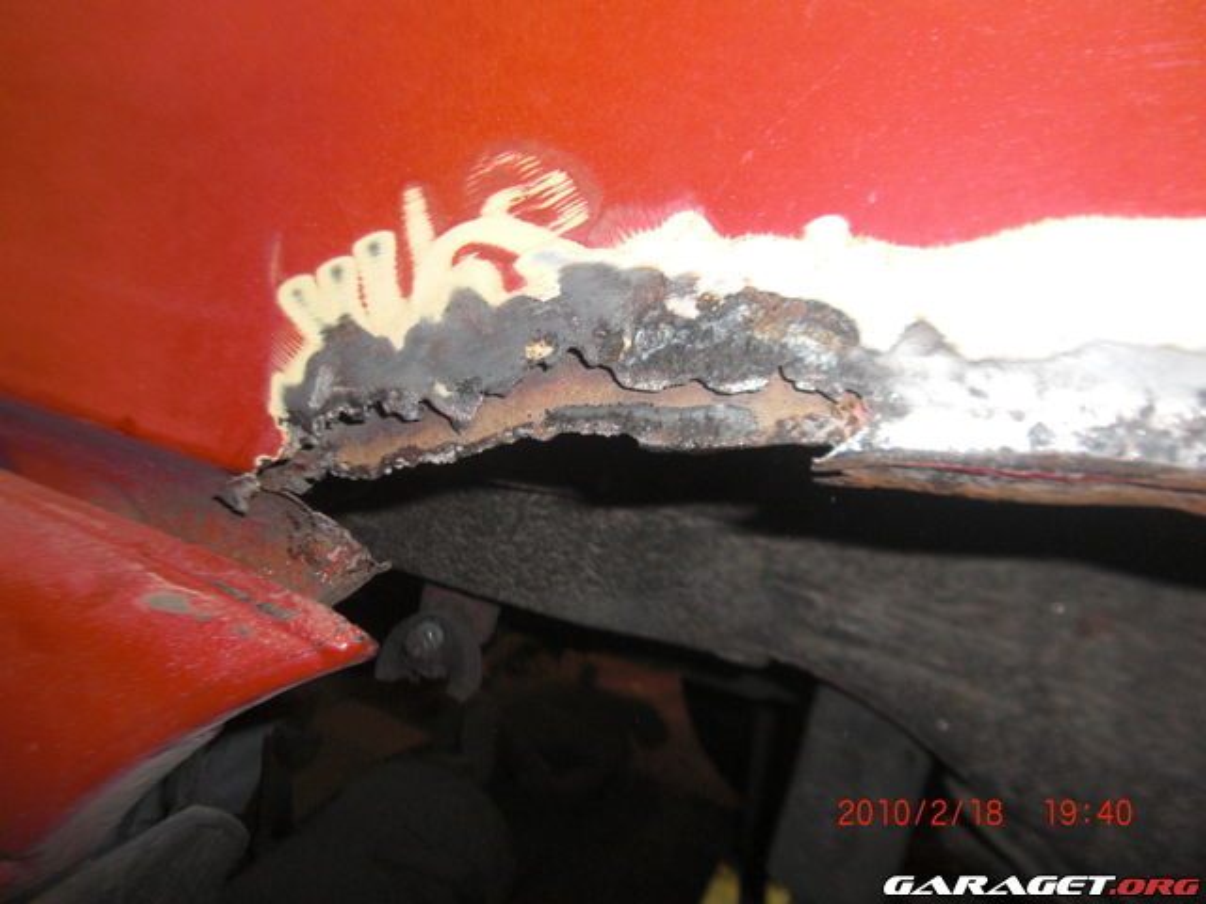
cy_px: 452
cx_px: 603
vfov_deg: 49.7
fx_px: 976
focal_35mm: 28
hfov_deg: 63.4
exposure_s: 1/30
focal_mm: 4.9
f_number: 2.6
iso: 200
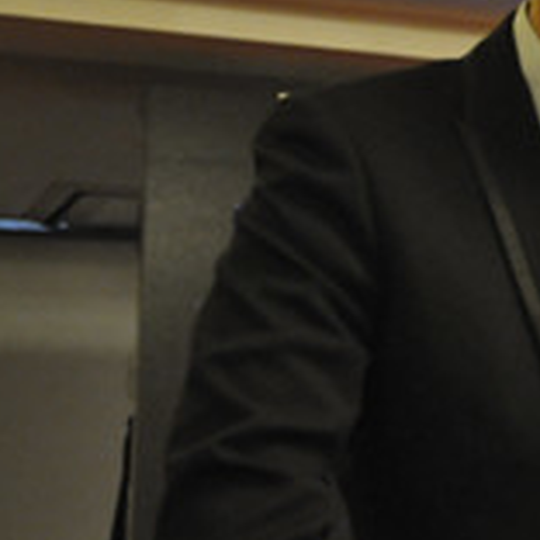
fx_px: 2312
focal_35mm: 131
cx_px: 800
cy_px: 142
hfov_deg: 12.7
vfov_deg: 13.3
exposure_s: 1/200
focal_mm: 32
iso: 3200
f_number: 4.2
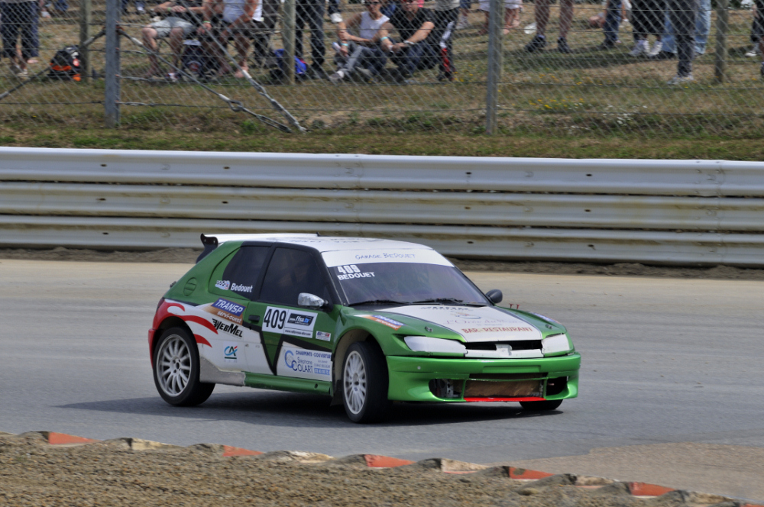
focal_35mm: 450
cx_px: 382
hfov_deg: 4.6
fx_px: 9538
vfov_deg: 3.0
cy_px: 254
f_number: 9
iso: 200
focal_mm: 300
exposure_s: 1/320
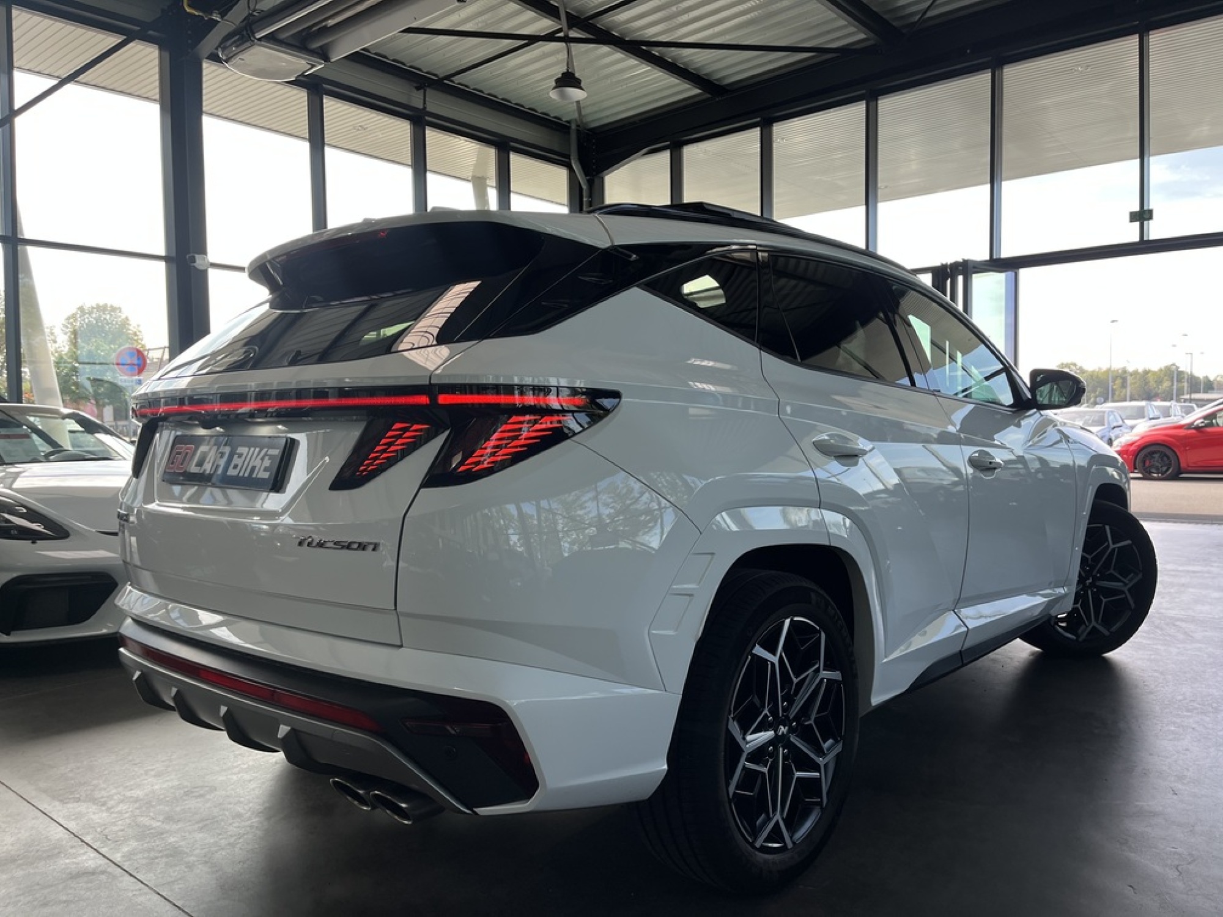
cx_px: 612
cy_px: 458
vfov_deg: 53.1
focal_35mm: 26
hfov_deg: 67.3
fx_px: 919
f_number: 1.6
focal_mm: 5.1
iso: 50
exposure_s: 1/378
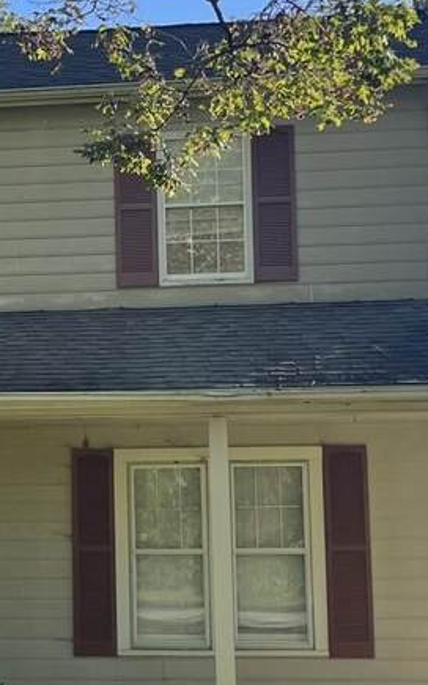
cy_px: 359
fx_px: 1455
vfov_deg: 26.5
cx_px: 36
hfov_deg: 16.5
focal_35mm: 78
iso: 32
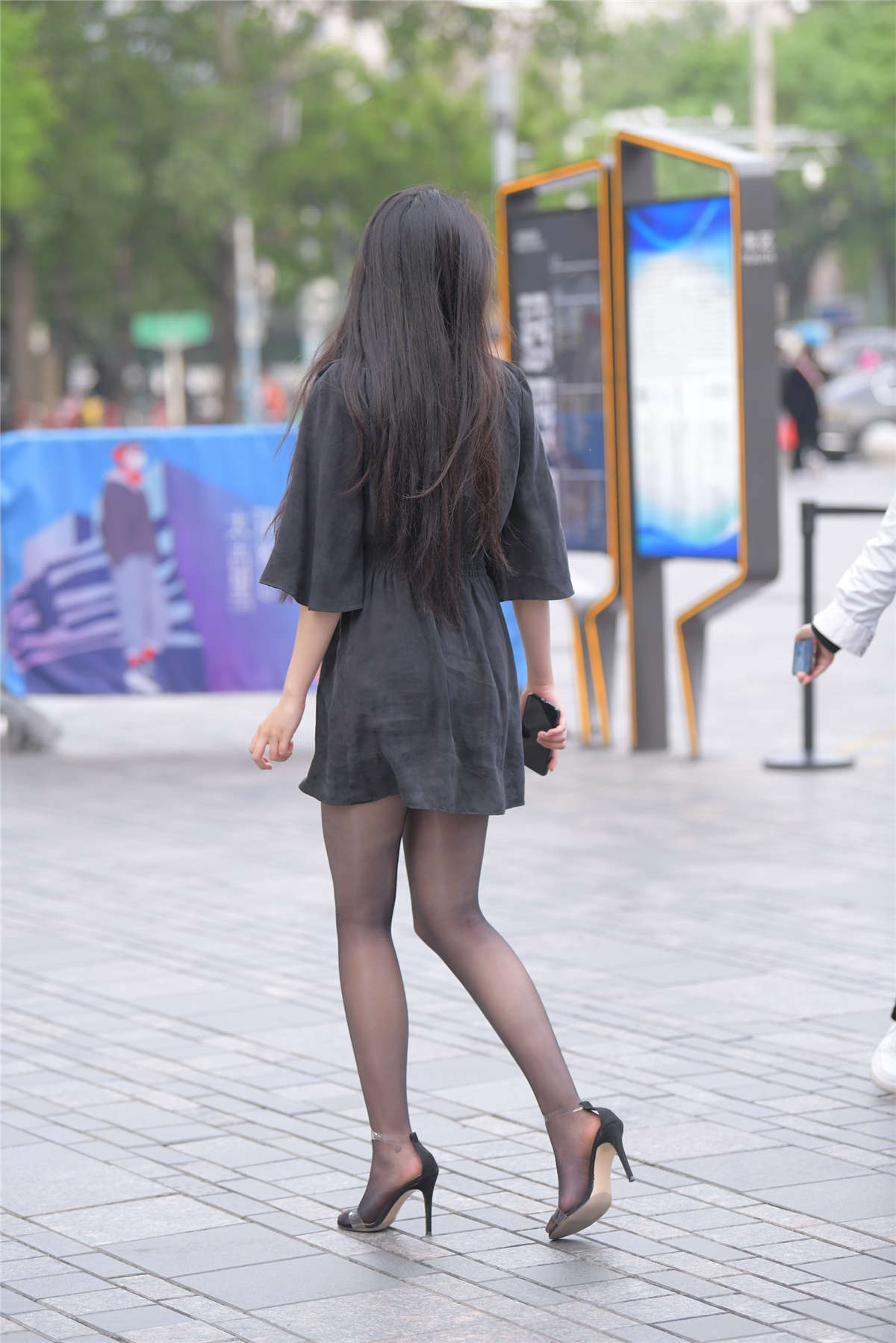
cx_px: 448
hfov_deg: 12.2
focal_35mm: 112
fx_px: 4181
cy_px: 672
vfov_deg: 18.3
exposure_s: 1/640
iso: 1100
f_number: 3.2
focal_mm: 112
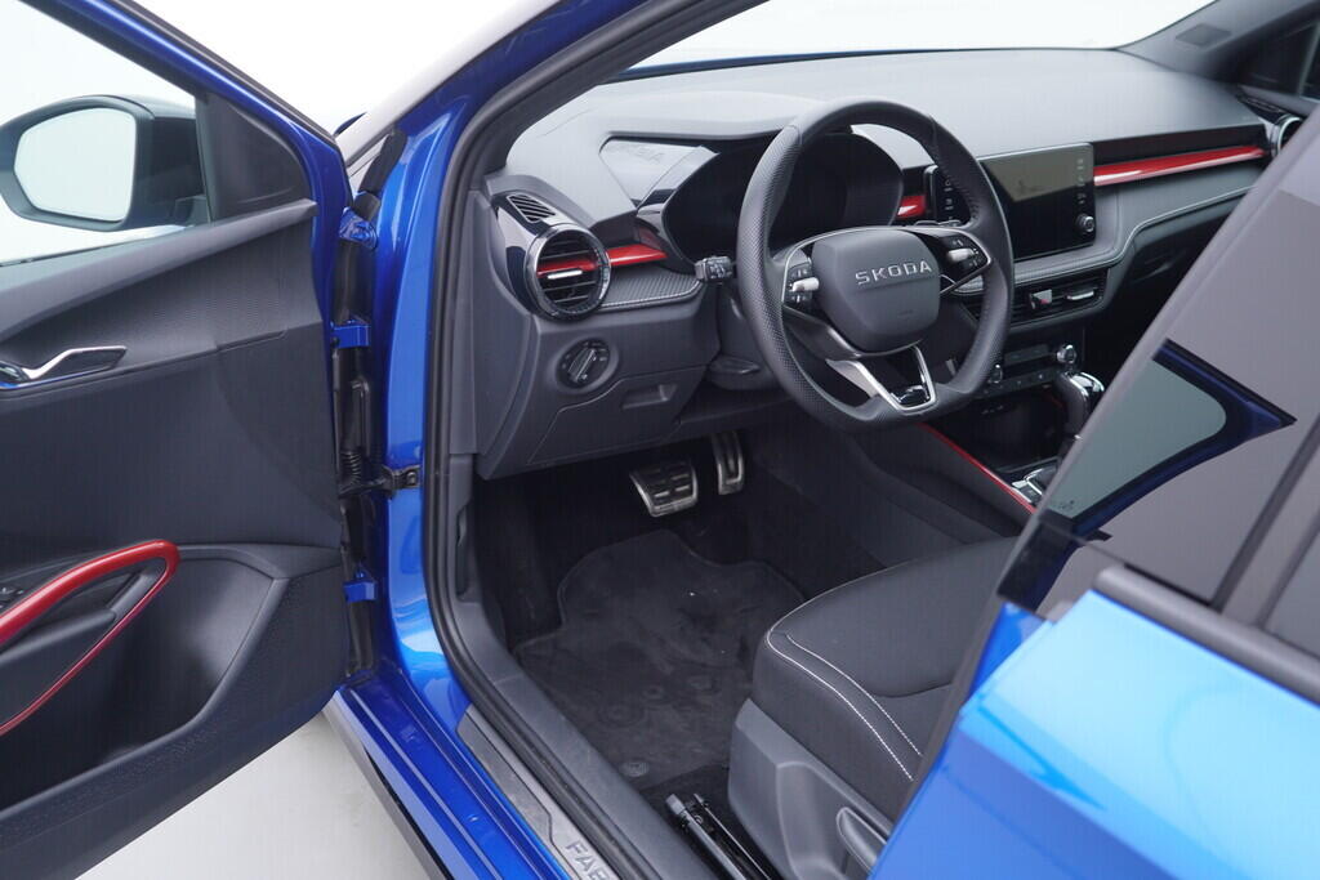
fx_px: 1320
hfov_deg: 53.1
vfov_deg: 36.9
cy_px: 440
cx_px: 660
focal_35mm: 36
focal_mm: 24
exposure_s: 1/40
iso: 160
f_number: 2.8
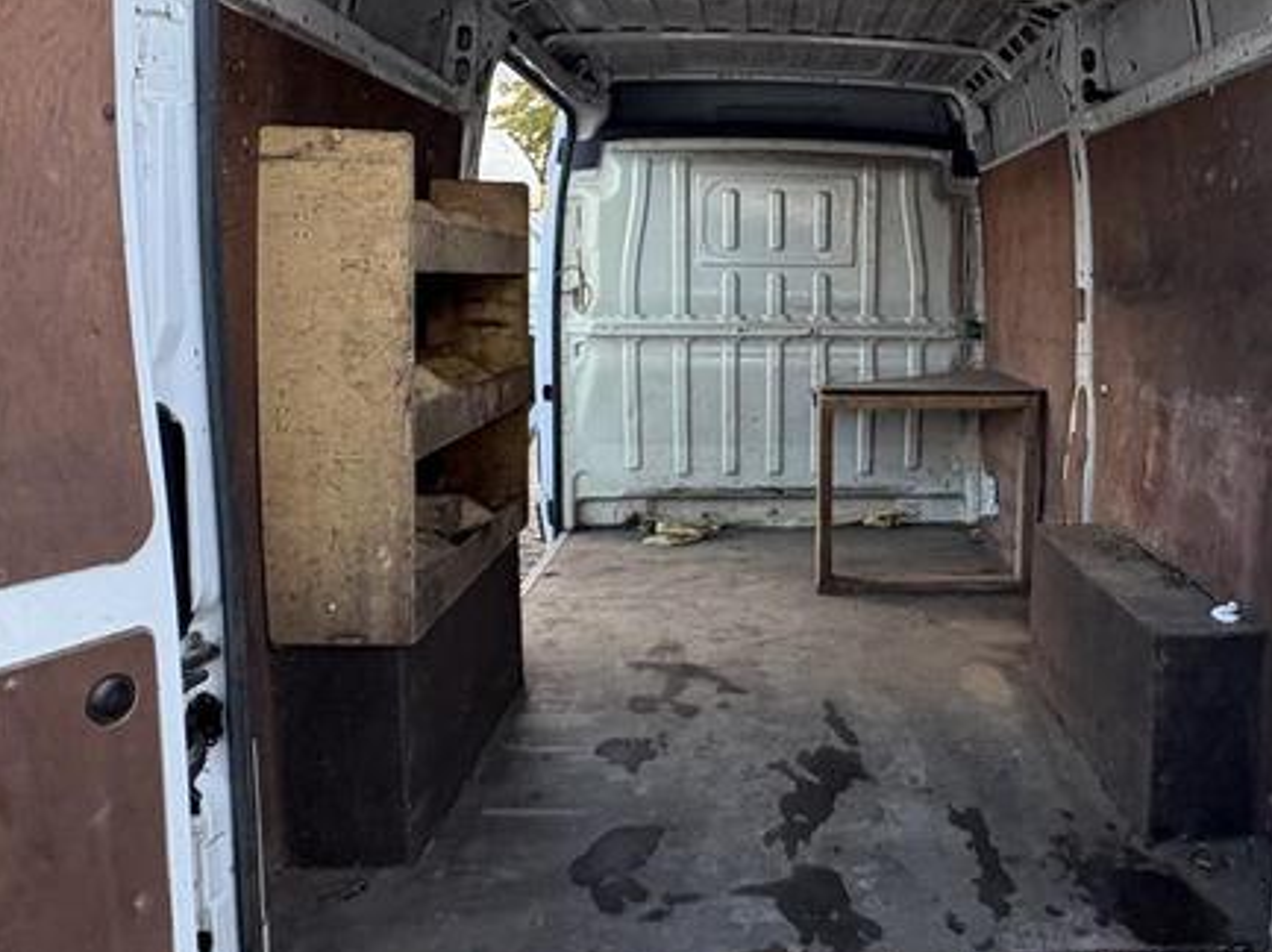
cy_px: 385
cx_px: 858
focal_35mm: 29
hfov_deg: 60.1
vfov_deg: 47.9
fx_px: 1065
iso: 160
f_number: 2.2
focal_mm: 2.22
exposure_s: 1/99
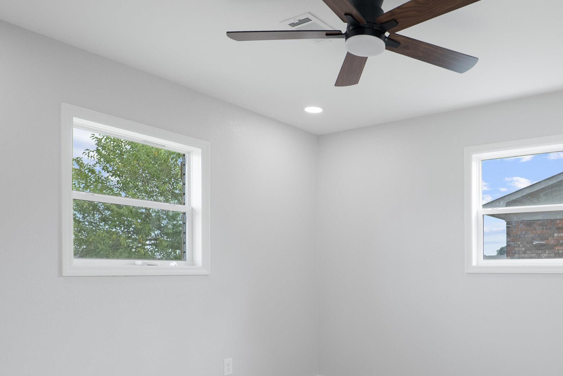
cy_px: 255
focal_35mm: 28
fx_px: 438
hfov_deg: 62.8
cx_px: 402
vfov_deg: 45.6
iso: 1250
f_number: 5.6
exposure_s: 1/50
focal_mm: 16
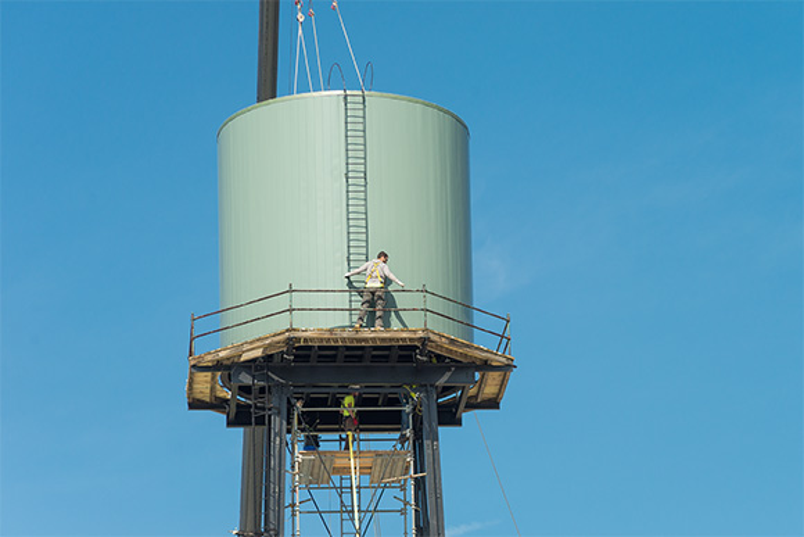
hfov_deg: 15.2
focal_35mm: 135
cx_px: 402
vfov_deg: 10.2
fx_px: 3016
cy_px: 268
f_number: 6.7
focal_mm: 135
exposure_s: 1/1500
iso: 200
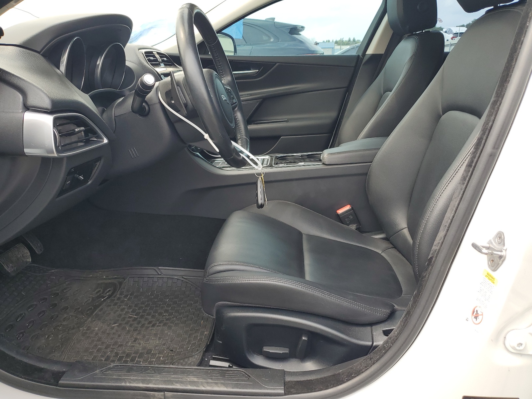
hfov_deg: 67.3
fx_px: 400
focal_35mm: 26
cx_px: 266
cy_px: 200
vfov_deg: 53.1
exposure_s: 1/417
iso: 50
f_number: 1.5
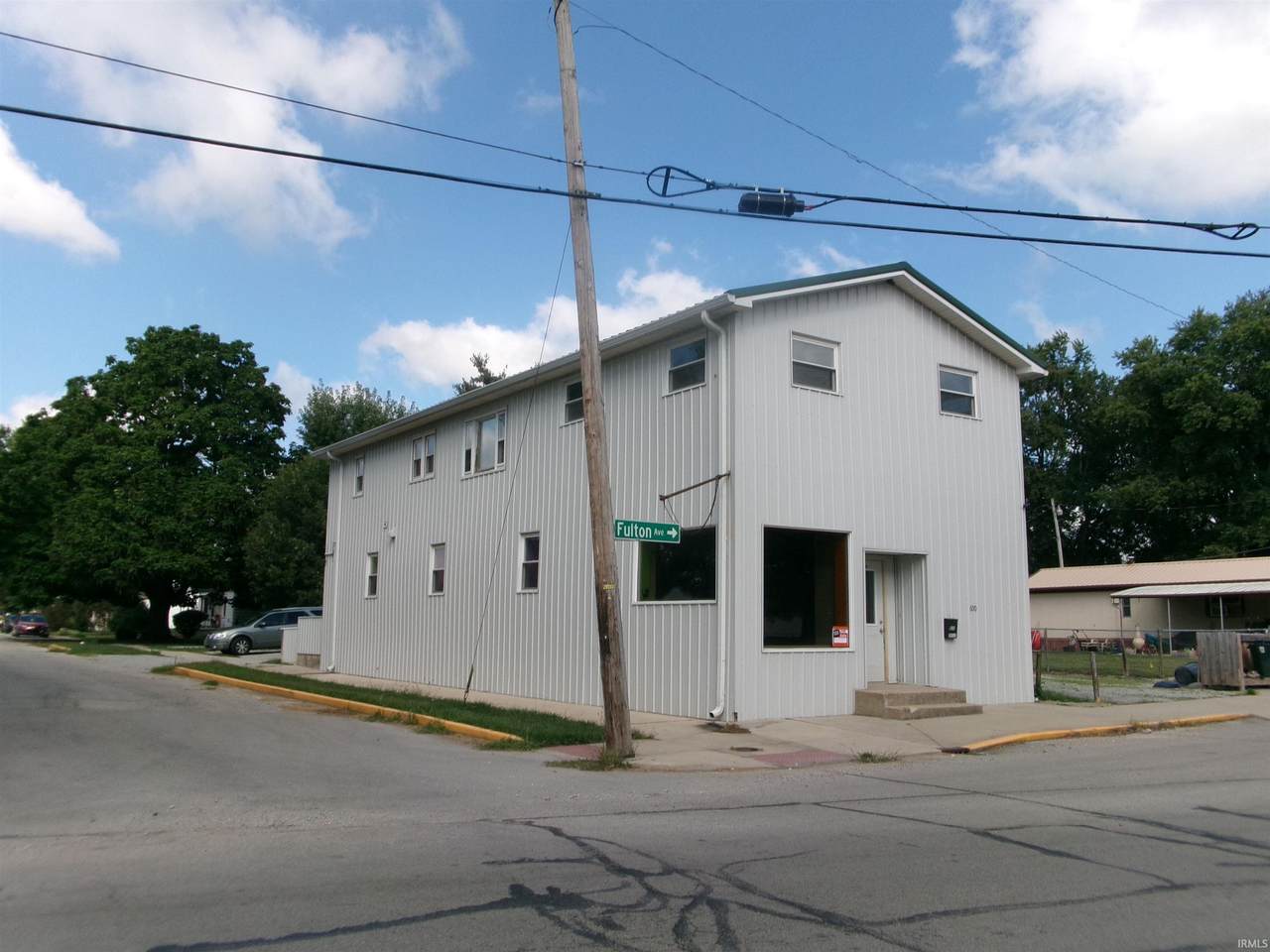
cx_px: 635
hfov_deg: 63.4
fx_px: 1027
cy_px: 476
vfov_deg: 49.7
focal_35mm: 28
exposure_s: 1/100
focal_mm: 5.1
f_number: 10.8
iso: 100
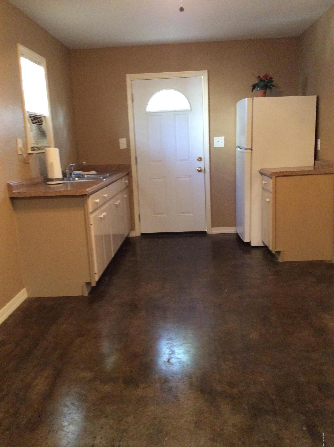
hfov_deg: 42.8
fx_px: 426
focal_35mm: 33
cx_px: 167
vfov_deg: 55.4
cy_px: 224
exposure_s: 1/20
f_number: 2.4
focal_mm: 3.3
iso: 320
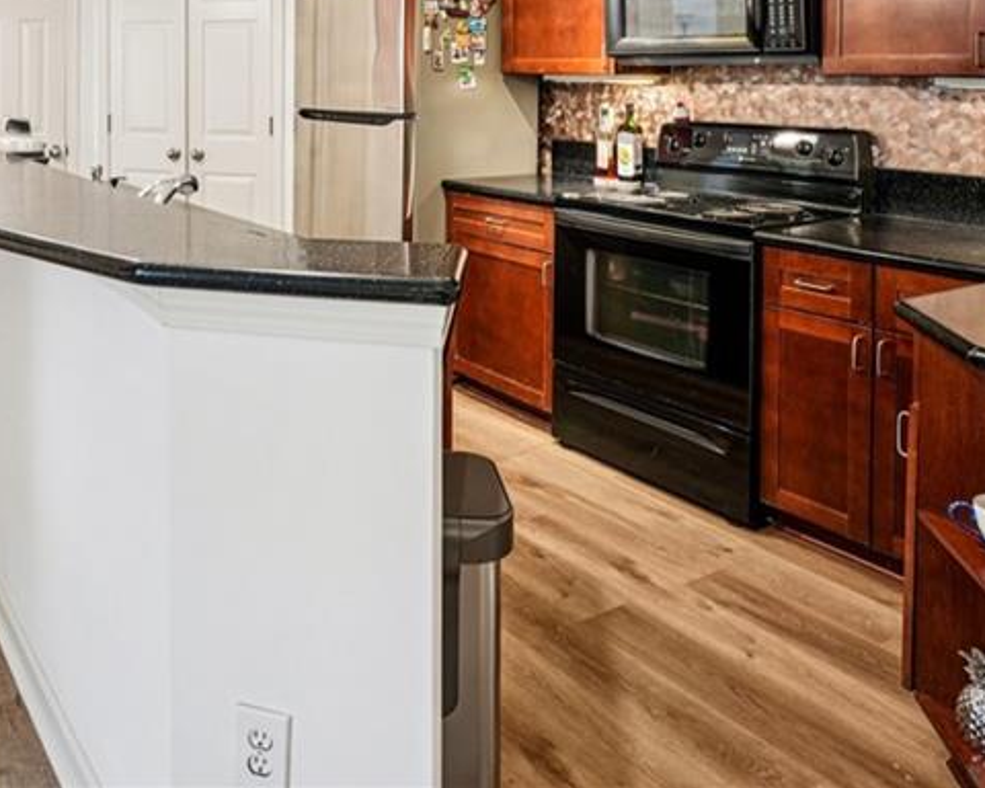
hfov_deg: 58.8
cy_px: 91
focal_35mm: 28
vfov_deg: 46.9
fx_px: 816
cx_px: 240
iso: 320
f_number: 8
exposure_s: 1/4
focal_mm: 14
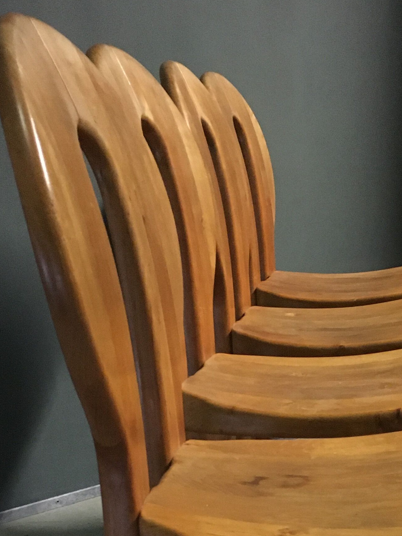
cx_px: 254
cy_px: 489
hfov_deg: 21.6
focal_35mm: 68
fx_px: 1053
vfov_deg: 27.5
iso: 400
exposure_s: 1/17
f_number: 2.2
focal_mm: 4.15
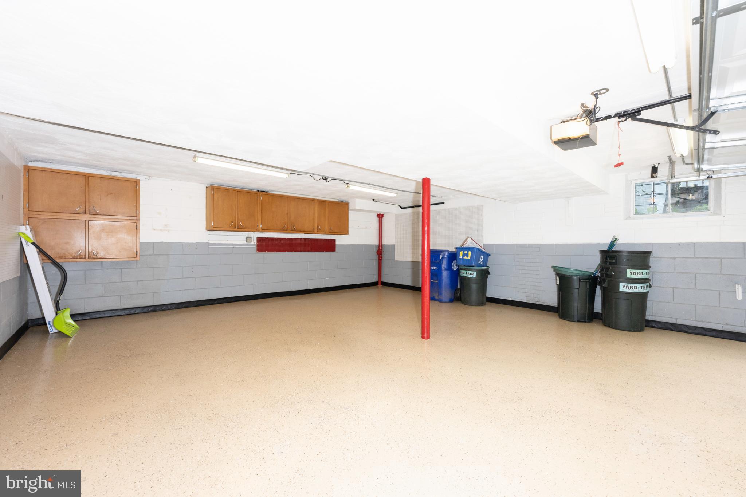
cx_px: 373
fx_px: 290
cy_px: 248
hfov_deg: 104.3
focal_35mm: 14
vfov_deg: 81.2
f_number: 7.1
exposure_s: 1/100
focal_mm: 14
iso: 400
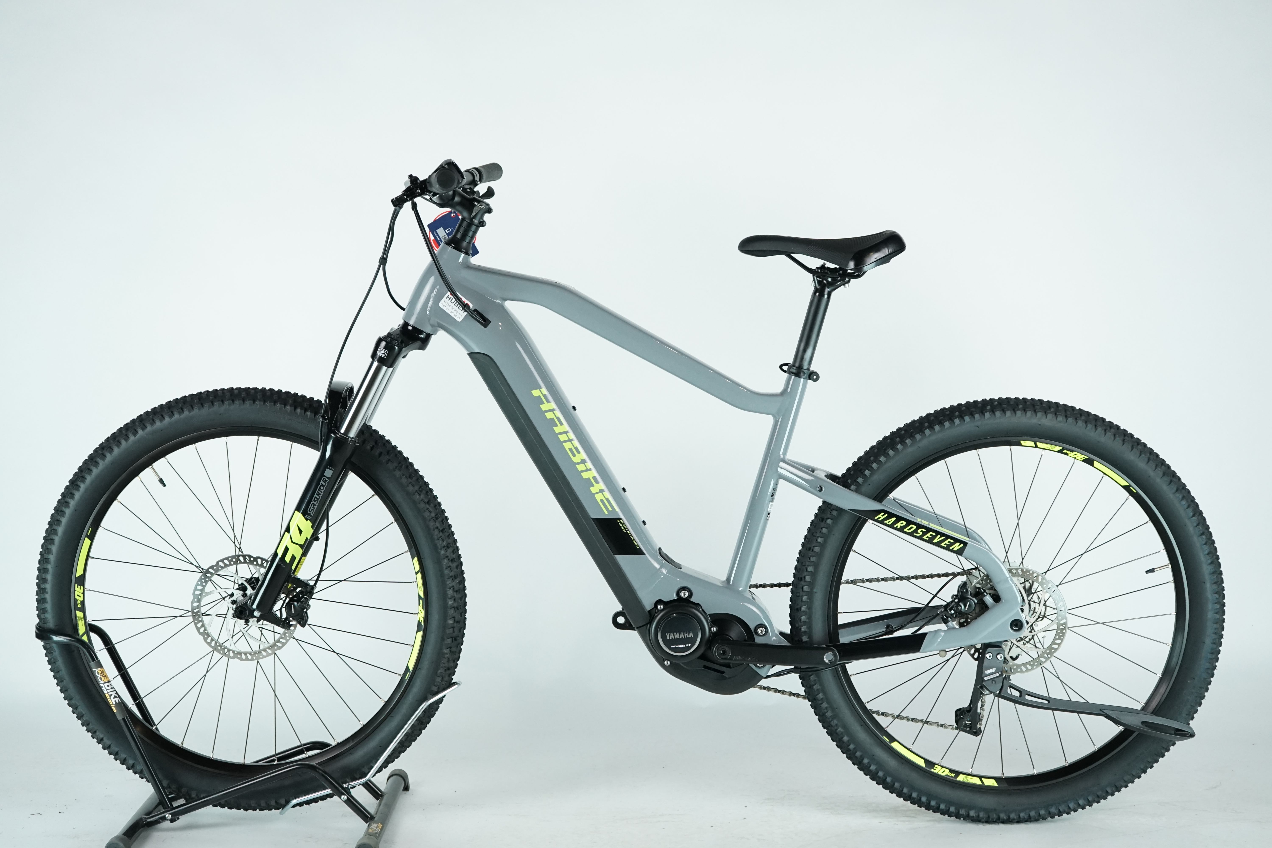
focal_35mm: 54
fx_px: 1908
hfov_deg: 36.9
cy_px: 424
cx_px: 636
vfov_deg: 25.1
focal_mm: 54
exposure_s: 1/200
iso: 2000
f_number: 5.6
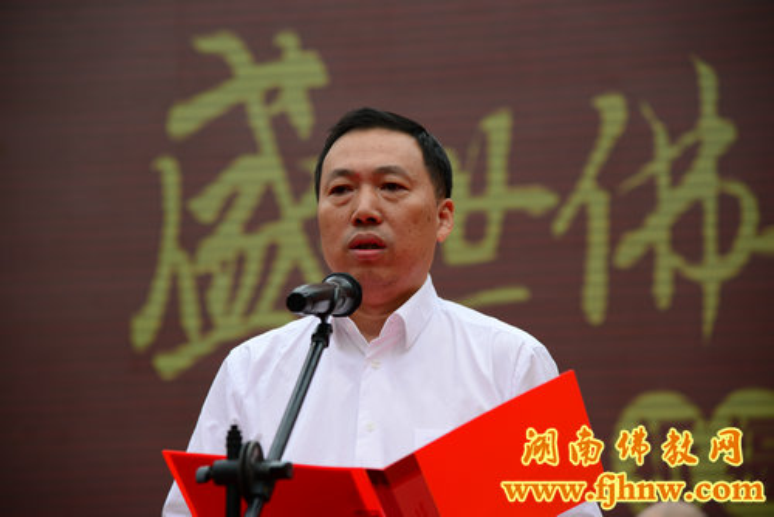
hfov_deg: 17.1
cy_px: 258
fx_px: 2581
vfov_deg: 11.4
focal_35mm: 120
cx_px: 387
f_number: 4.5
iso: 100
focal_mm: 120
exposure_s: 1/320
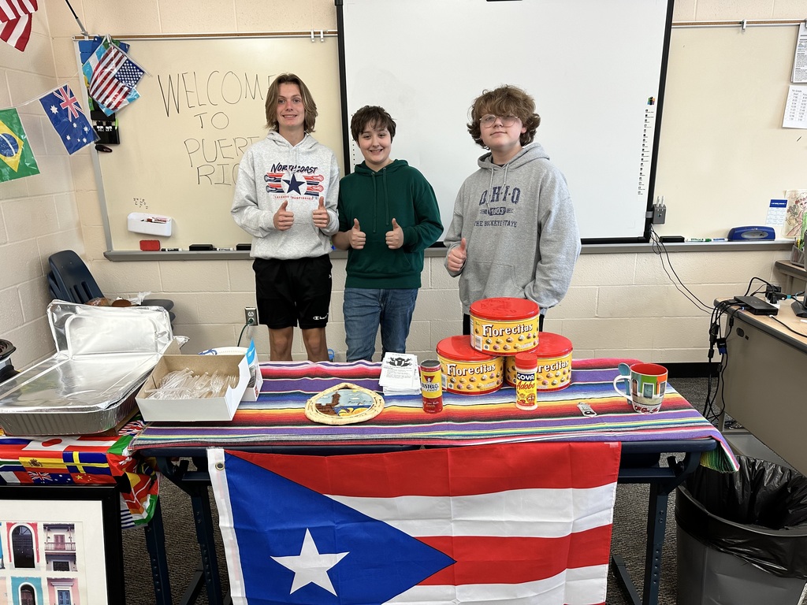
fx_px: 560
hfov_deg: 71.6
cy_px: 302
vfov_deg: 56.8
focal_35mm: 24
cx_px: 404
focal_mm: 6.86
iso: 125
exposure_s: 1/60
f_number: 1.78
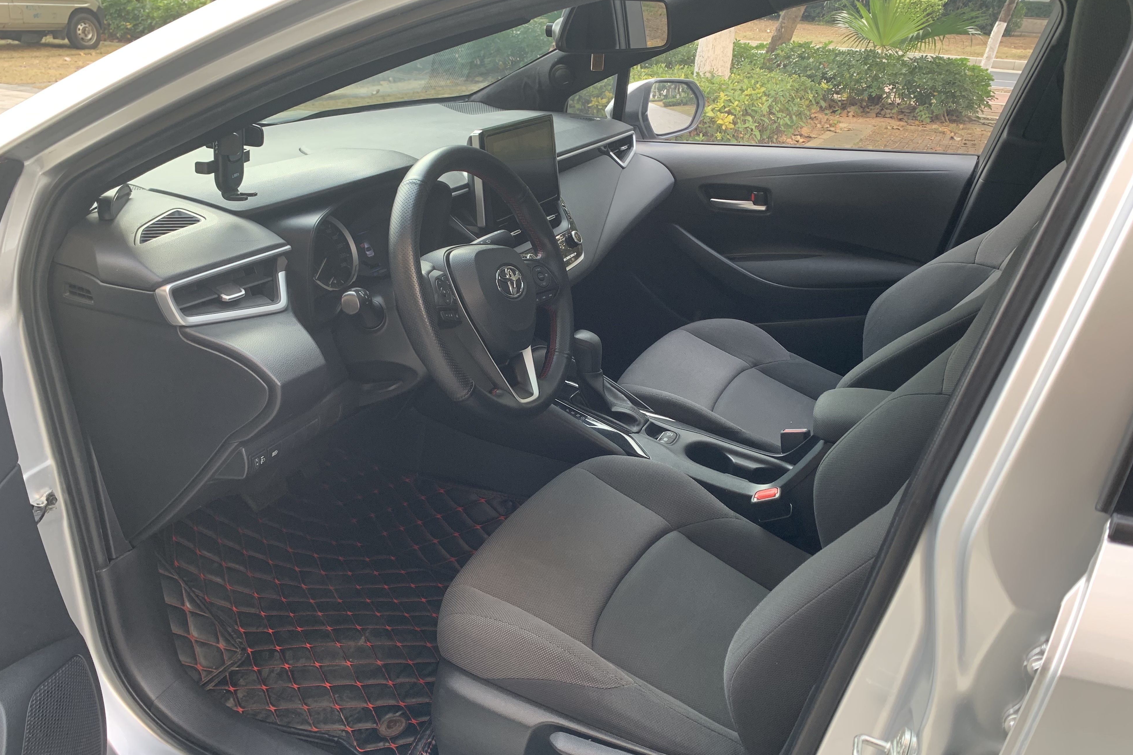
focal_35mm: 28
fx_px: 881
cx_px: 566
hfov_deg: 65.5
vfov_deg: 46.4
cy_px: 385
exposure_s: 1/121
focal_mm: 4.25
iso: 80
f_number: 1.8
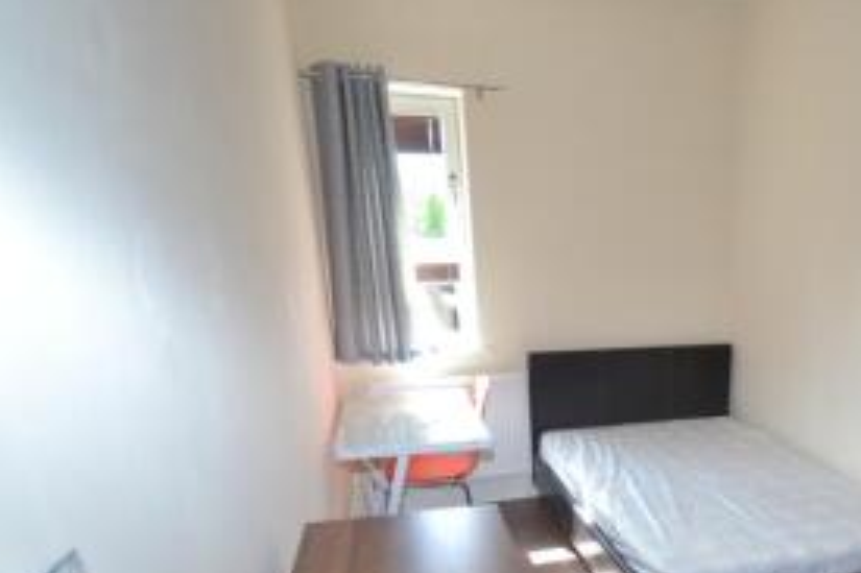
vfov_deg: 45.9
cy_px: 490
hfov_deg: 65.4
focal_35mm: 26
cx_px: 642
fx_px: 621
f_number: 3.5
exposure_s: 1/50
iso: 200
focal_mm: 10
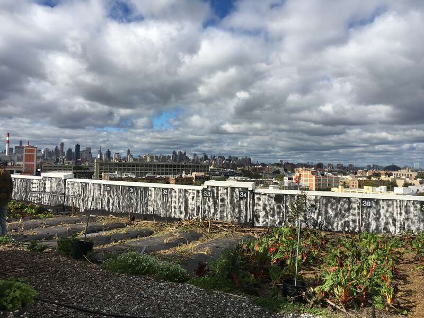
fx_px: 355
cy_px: 159
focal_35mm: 29
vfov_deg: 48.2
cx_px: 212
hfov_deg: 61.7
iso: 25
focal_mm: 4.15
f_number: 2.2
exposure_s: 1/2653
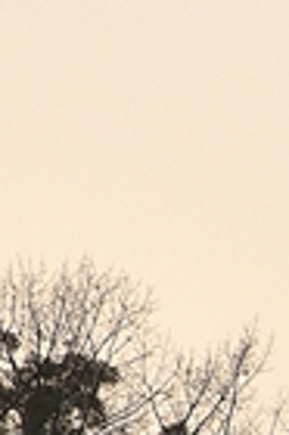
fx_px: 15747
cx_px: 1588
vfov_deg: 1.6
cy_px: 887
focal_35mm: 1305
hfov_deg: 1.0
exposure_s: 1/400
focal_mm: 95
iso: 160
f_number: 5.3
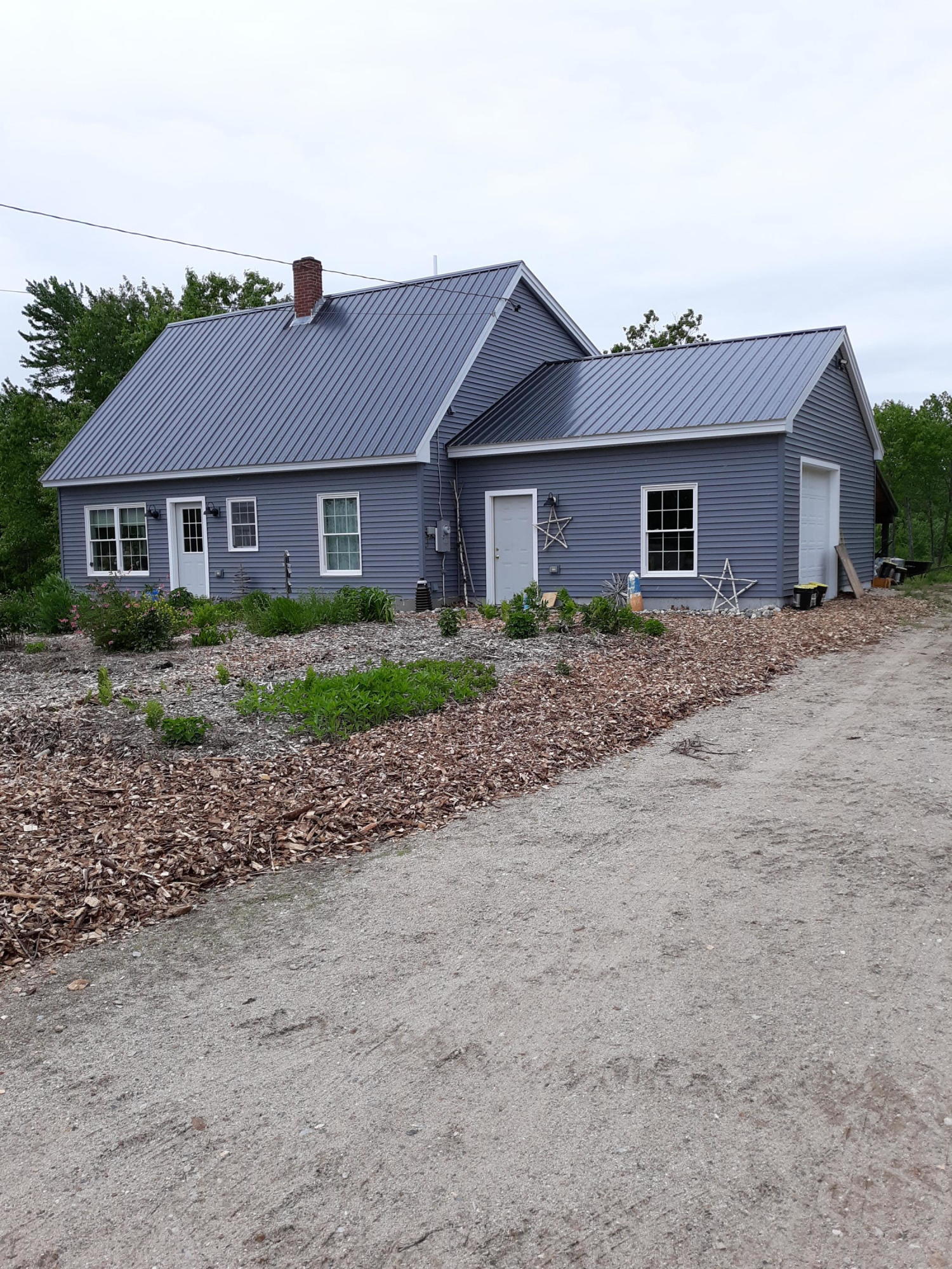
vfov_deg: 63.4
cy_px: 634
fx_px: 1027
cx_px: 476
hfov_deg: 49.7
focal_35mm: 28
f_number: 1.7
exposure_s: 1/730
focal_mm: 3.7
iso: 40
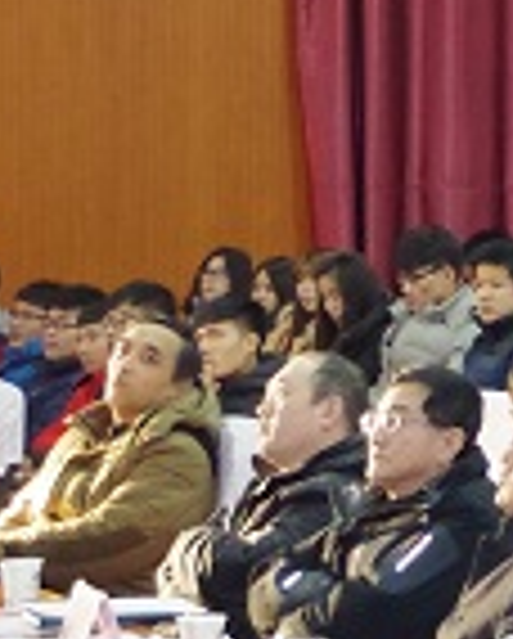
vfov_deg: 10.7
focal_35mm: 179
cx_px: 1044
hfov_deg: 8.2
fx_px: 3390
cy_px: 79
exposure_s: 1/25
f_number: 4
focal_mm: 32.5
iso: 3200
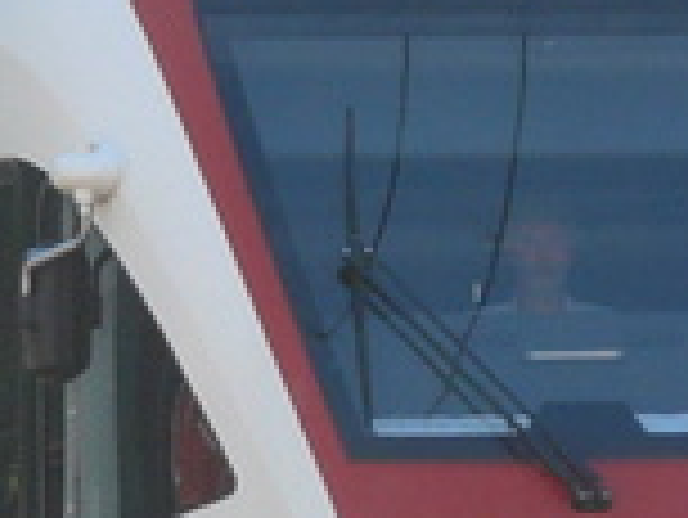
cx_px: 54
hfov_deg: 1.4
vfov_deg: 1.0
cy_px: 473
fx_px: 28364
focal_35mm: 1426
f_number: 4
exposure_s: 1/200
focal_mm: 35.9
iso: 100
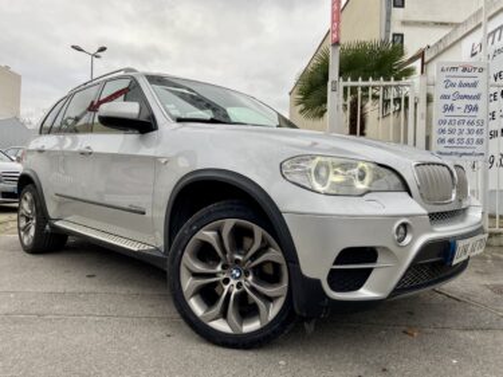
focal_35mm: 26
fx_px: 378
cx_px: 252
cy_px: 188
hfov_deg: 67.3
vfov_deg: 53.0
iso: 32
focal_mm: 4.25
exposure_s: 1/223
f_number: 1.8
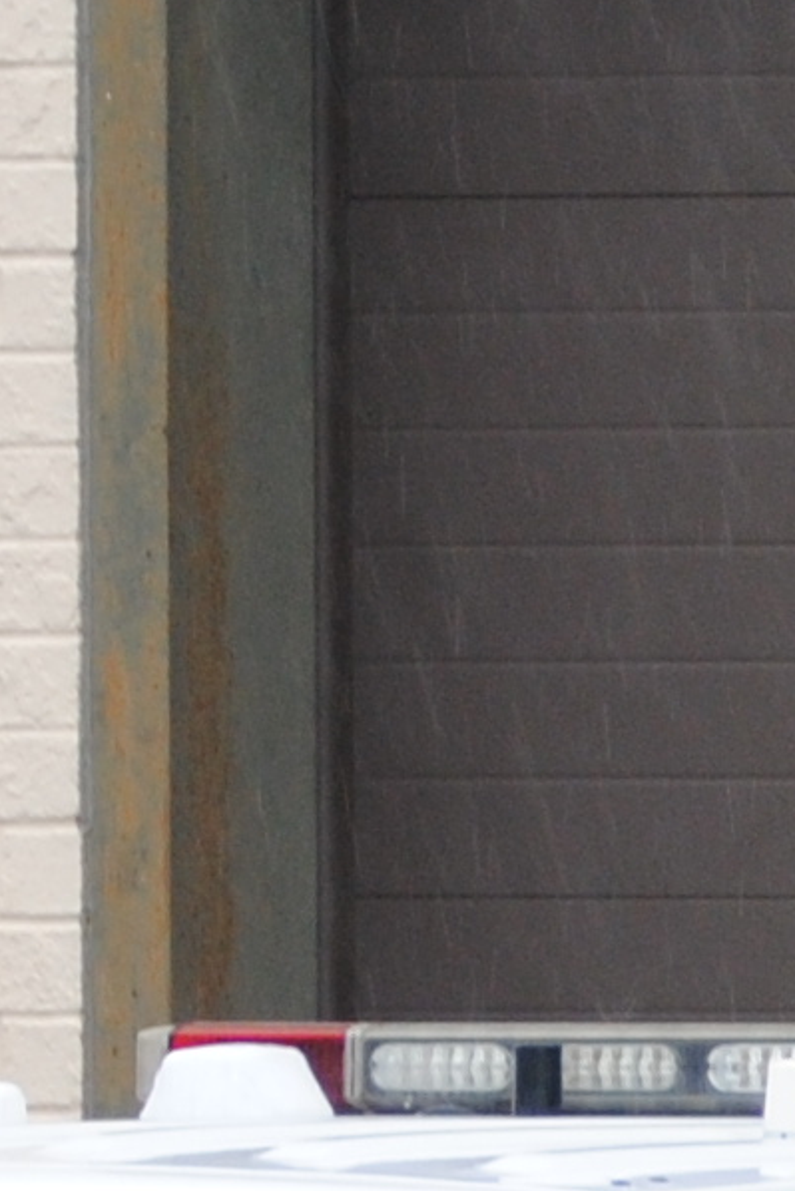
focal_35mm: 729
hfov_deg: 1.9
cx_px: 1975
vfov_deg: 2.8
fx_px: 24140
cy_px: 1597
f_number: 4.2
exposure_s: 1/125
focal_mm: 75
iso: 250
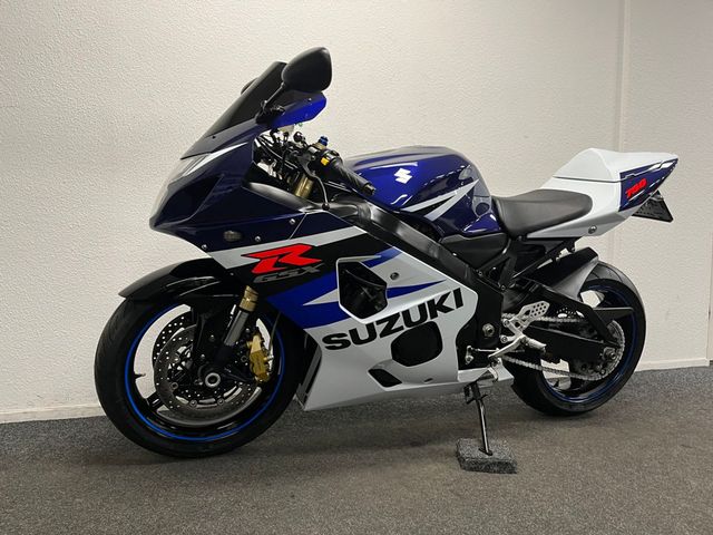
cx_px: 356
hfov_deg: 67.3
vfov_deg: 53.1
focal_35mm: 26
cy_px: 268
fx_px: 536
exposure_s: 1/50
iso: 100
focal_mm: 5.1
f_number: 1.6
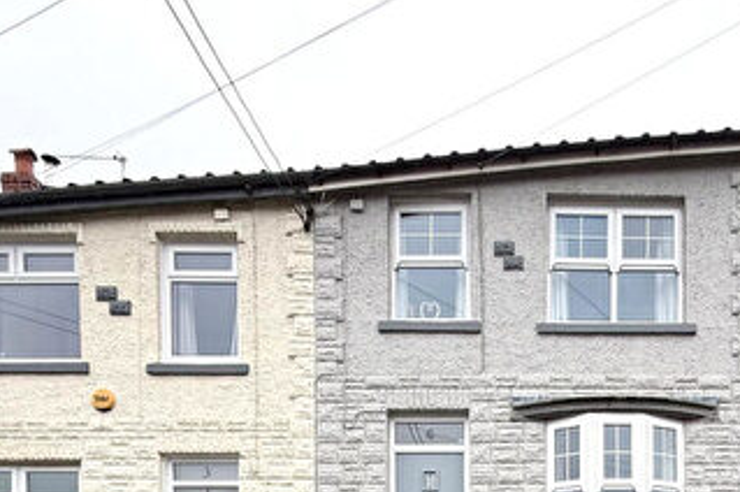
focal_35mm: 32
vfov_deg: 33.4
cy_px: 591
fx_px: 657
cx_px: 529
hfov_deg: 56.6
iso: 50
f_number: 2.2
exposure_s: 1/119
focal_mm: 2.22
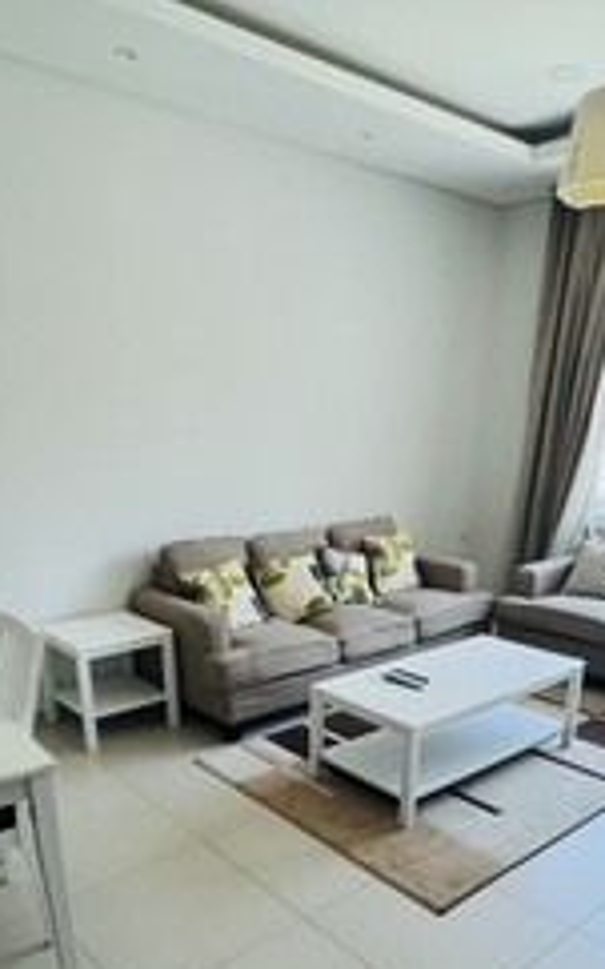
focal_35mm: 26
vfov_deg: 67.5
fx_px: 687
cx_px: 319
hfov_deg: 47.5
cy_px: 683
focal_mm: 1.57
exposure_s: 1/99
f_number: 1.8
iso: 200
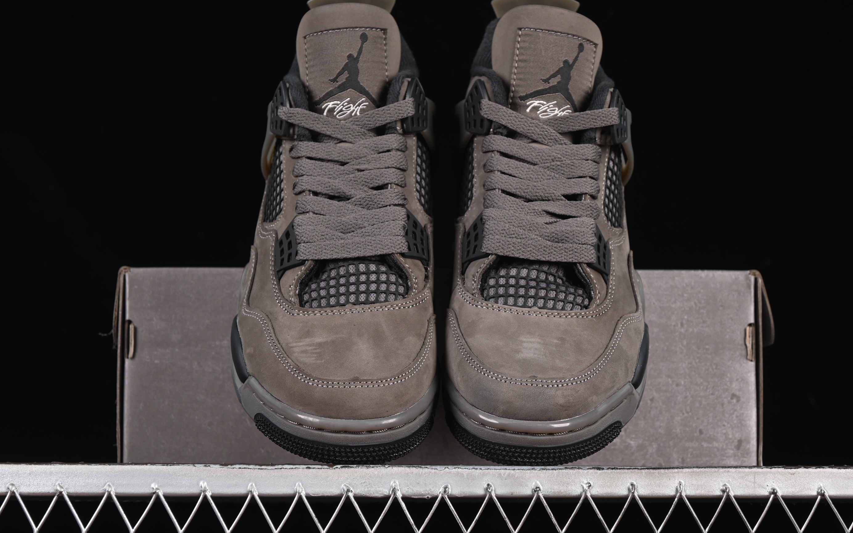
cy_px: 284
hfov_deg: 26.8
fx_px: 1790
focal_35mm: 77
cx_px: 429
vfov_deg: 16.9
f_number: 6.3
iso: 160
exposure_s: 1/60
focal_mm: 50
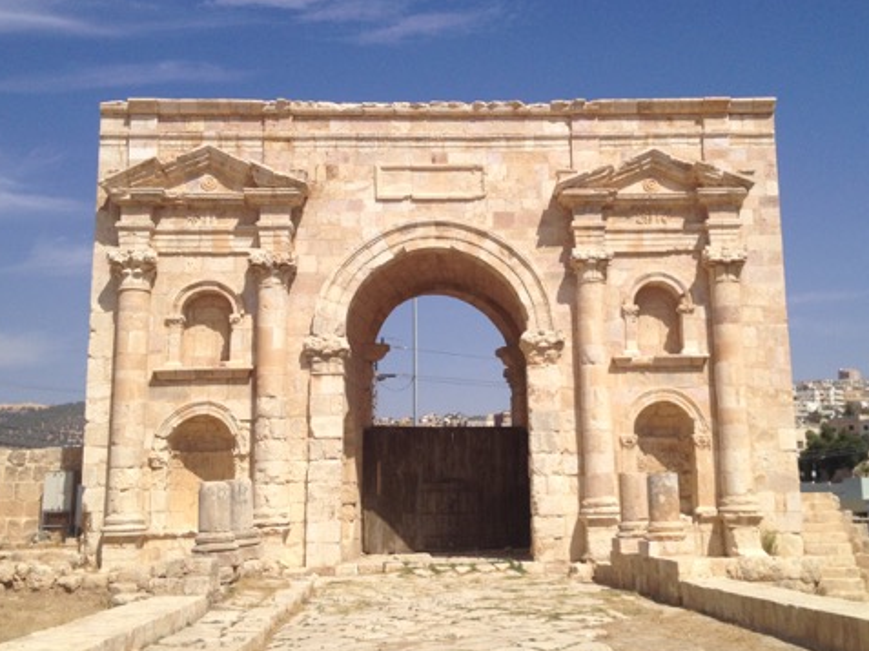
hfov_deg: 40.3
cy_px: 288
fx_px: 1179
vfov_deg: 30.8
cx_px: 505
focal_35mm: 47
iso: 50
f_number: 2.4
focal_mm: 4.28
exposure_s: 1/3460
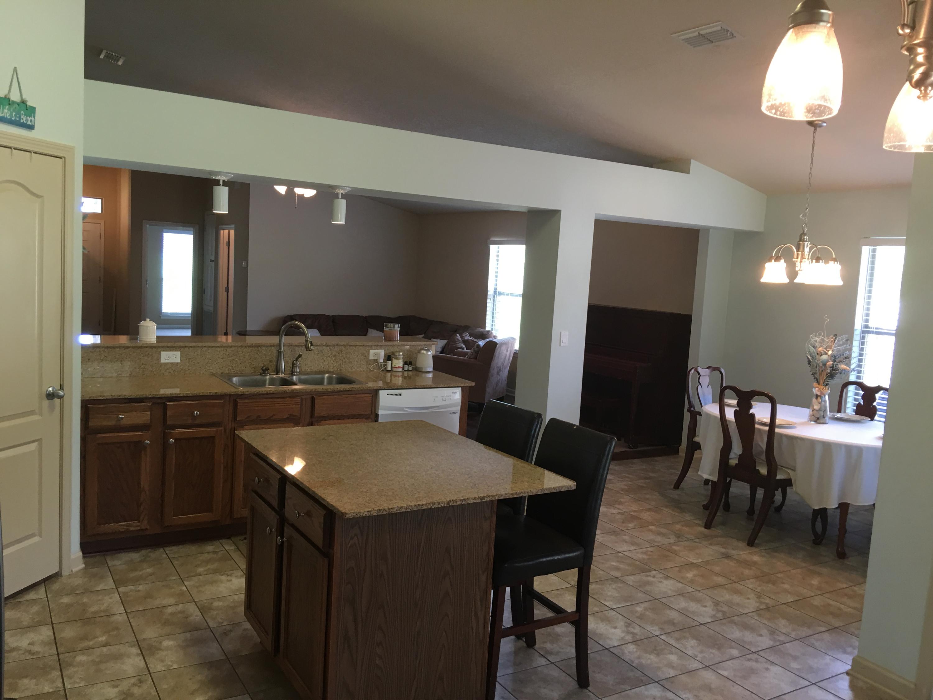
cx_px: 466
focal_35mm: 29
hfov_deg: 61.7
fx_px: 782
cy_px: 350
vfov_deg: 48.2
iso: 32
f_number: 2.2
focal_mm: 4.15
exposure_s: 1/17
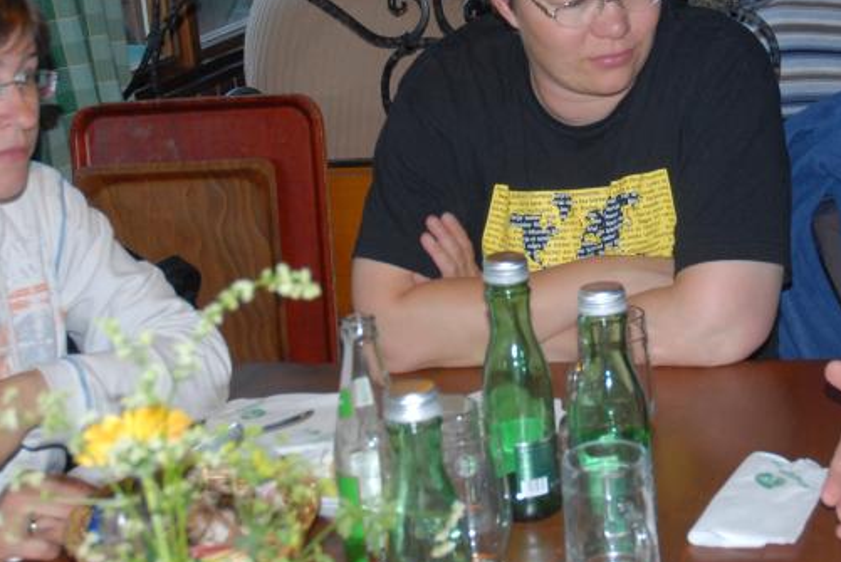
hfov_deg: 24.9
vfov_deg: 16.8
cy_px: 200
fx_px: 1896
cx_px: 573
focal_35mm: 81
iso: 400
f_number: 4
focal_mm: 25
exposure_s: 1/60
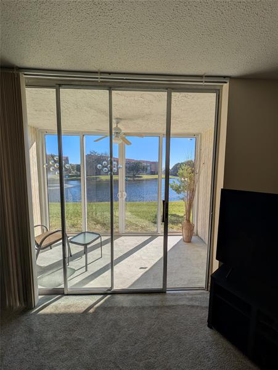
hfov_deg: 94.6
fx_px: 128
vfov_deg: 110.5
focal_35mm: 12
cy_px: 185
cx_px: 139
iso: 41
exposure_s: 1/1773
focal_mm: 2.23
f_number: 1.95
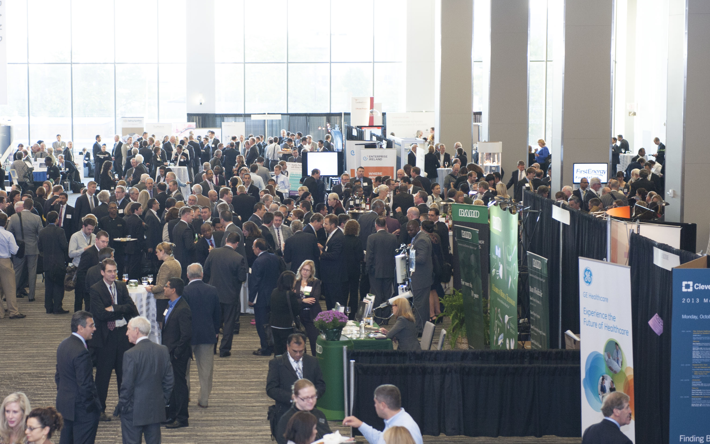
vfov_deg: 13.1
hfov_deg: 20.7
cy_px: 239
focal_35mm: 100
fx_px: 1935
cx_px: 228
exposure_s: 1/80
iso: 640
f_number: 3.5
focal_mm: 70
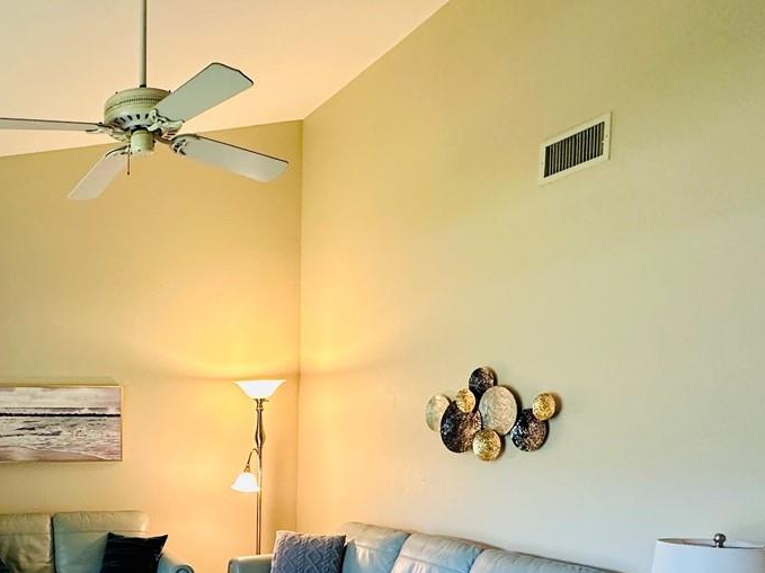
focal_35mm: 33
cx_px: 97
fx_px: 729
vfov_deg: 40.7
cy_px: 477
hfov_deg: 50.1
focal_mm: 2.22
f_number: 2.2
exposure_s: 1/60
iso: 200
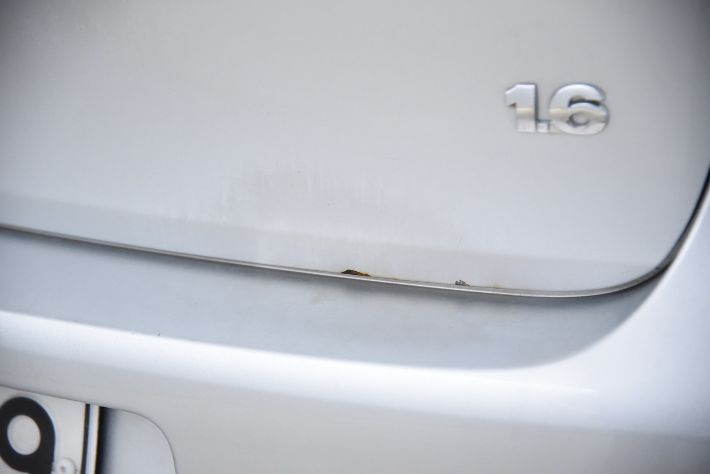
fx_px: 1697
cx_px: 355
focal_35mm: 86
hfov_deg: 23.6
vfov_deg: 15.9
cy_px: 237
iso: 4000
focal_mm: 86
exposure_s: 1/200
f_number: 4
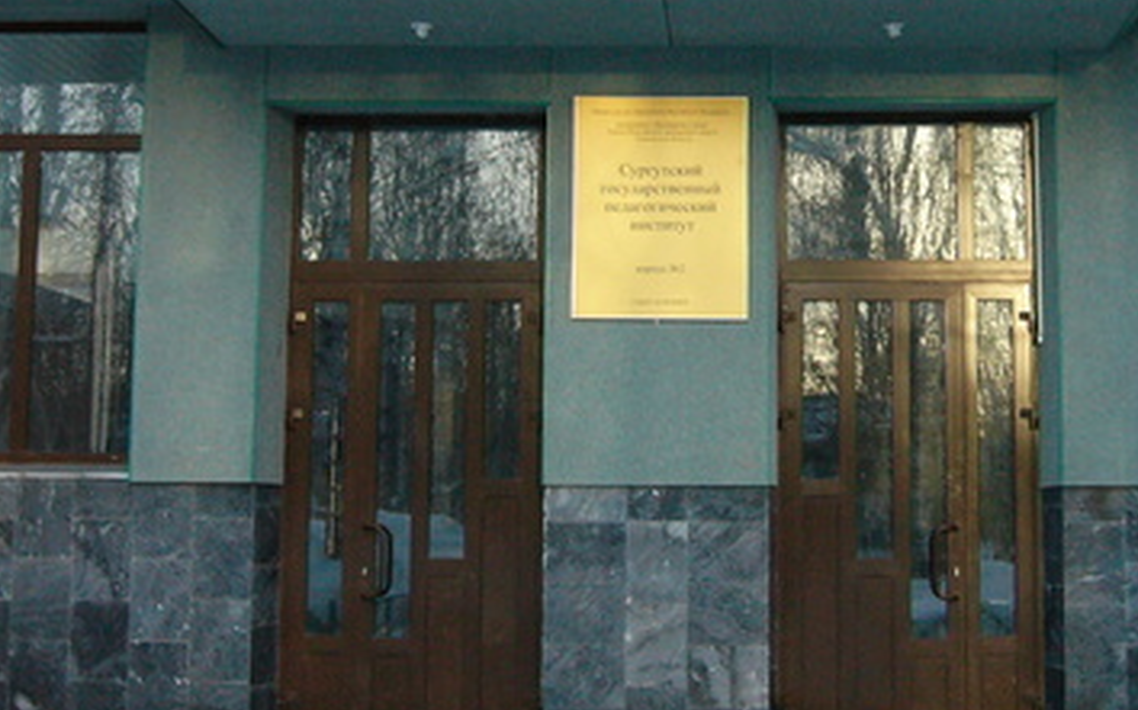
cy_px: 263
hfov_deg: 30.5
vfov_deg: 19.4
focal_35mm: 67
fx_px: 2077
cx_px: 710
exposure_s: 1/250
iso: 200
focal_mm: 5.8
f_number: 2.8
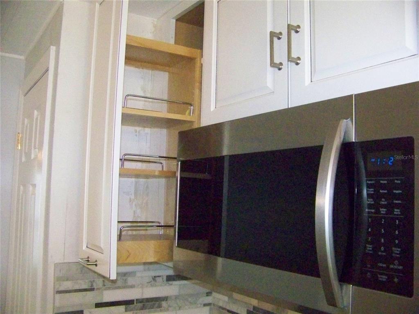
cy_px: 157
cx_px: 210
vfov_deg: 39.7
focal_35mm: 36
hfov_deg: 51.4
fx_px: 436
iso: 1600
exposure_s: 1/500
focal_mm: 5.85
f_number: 2.8
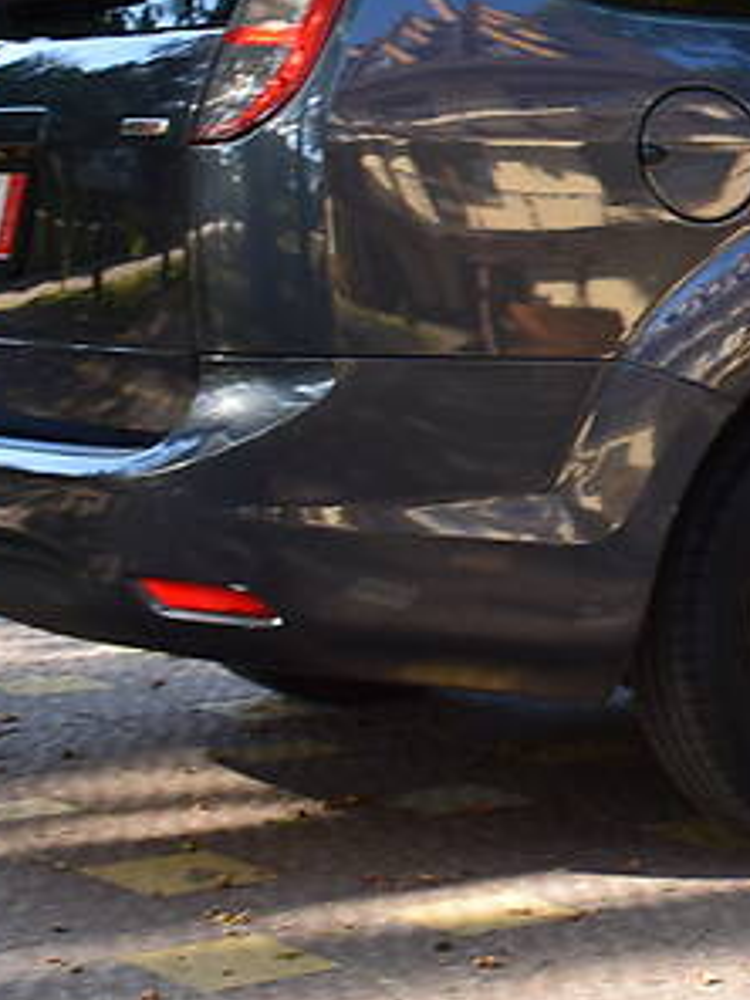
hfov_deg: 12.1
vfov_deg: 16.8
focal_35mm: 117
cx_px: 1142
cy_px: 265
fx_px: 3380
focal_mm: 30
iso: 400
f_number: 9
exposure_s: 1/100
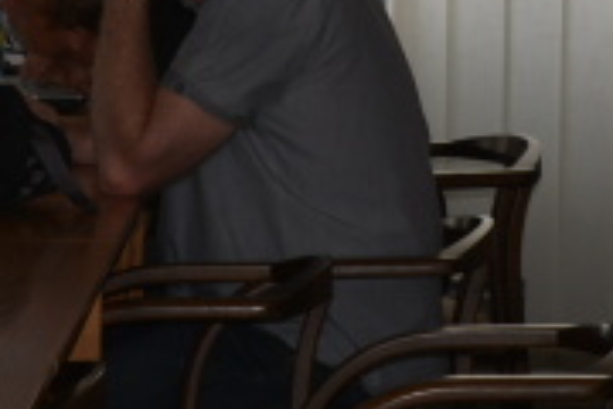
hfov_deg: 5.6
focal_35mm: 367
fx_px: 6253
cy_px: -285
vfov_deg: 3.7
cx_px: -14
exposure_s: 1/125
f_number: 5.6
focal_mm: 55
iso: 220
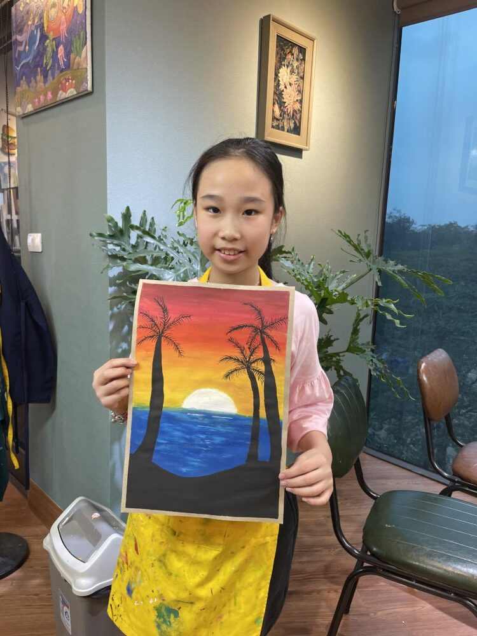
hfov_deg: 53.1
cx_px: 238
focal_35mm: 26
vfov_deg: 67.3
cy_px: 318
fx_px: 478
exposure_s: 1/100
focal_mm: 4.2
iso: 125
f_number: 1.6
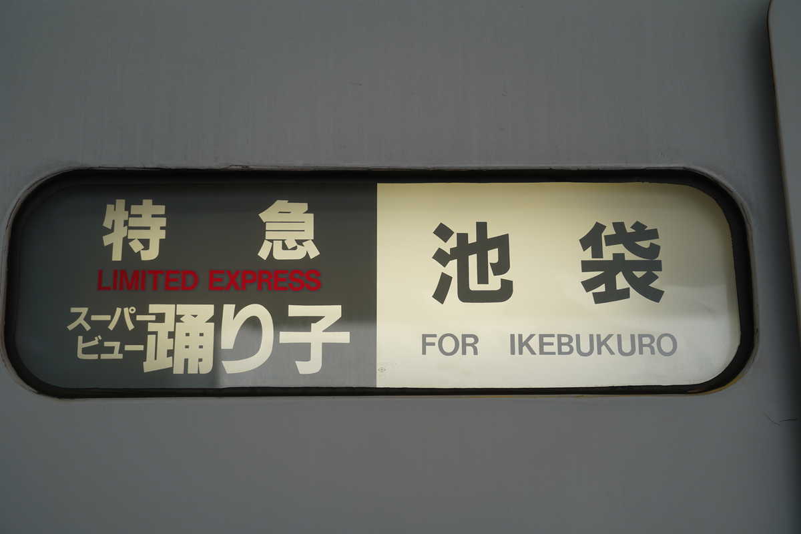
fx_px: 1179
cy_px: 267
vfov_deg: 25.5
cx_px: 400
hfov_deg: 37.5
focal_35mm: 53
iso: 125
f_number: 4
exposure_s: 1/160
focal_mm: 53
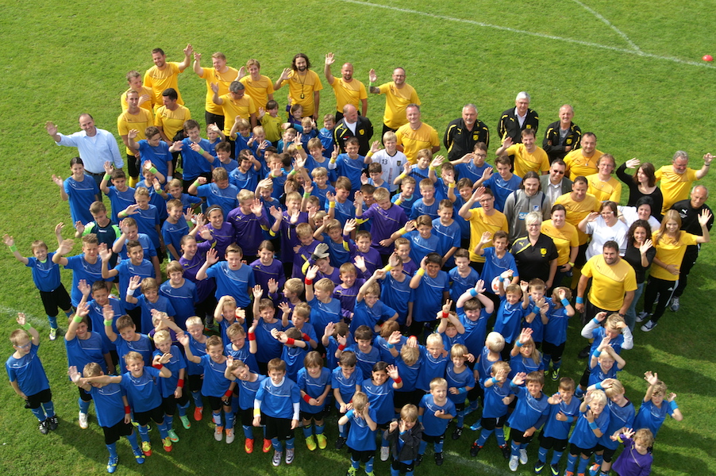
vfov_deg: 31.8
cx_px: 358
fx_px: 835
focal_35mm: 42
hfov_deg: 46.4
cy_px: 238
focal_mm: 28
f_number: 8
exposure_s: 1/125
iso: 100
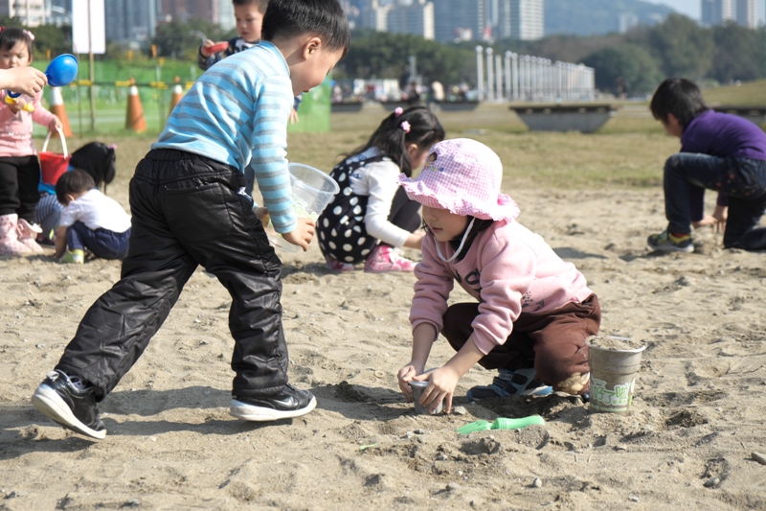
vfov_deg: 17.9
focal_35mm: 76
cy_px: 256
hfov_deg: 26.7
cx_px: 383
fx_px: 1617
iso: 200
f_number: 4
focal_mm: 50.5
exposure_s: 1/950
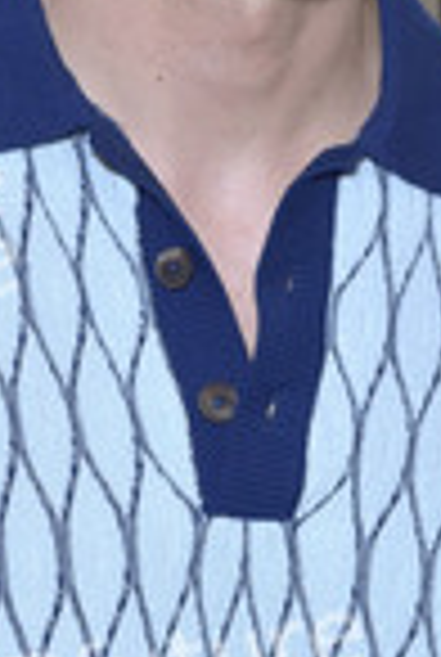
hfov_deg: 4.8
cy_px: 45
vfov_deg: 7.1
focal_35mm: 287
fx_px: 5248
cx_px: 281
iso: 800
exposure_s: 1/250
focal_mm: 105
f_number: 6.3
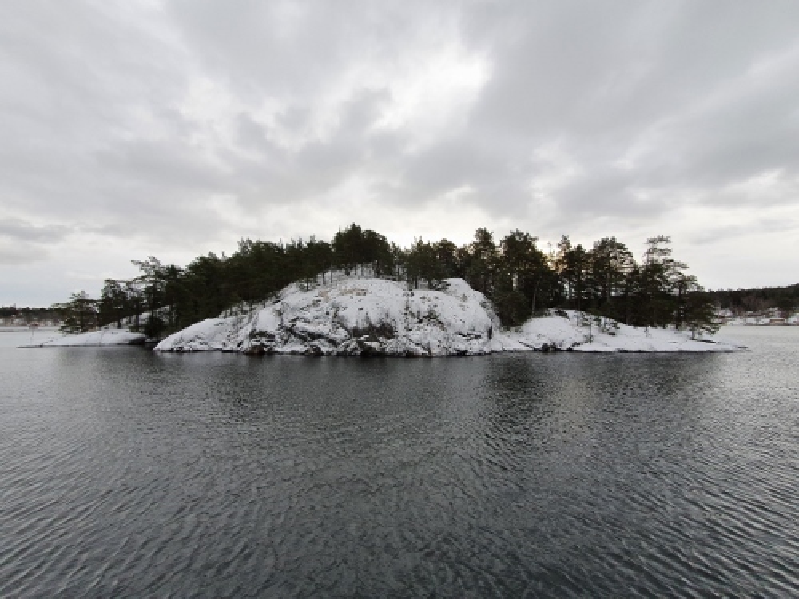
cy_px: 300
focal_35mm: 13
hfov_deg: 106.2
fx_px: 300
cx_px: 400
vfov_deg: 89.9
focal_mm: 1.8
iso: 50
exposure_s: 1/171
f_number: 2.2
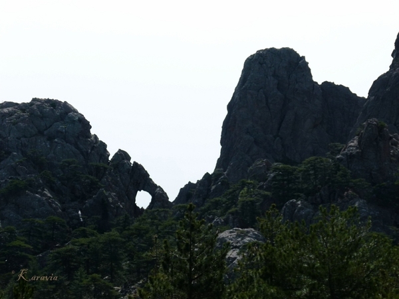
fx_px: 1591
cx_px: 200
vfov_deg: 10.7
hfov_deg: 14.3
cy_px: 150
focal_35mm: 138
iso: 100
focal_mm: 24.9
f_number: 4
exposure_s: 1/1000
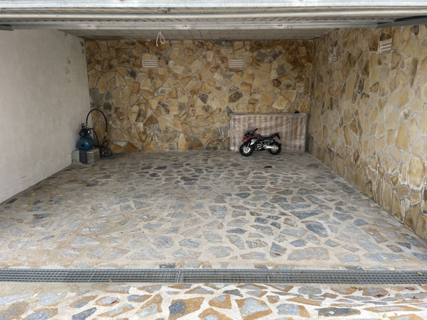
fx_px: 321
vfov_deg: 53.0
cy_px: 160
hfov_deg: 67.3
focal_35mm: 26
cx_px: 214
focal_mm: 4.2
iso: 32
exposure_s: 1/178
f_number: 1.6
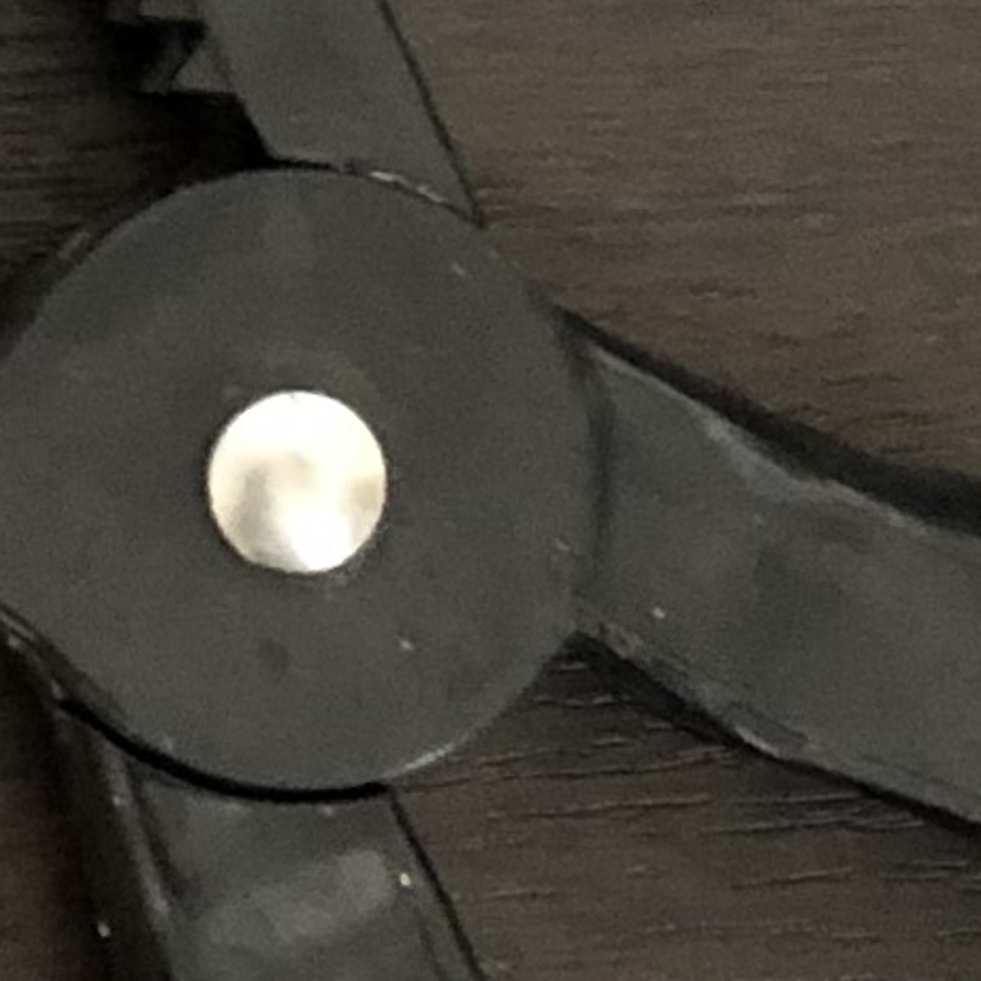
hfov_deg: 8.0
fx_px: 6958
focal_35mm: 217
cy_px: -250
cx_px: -252
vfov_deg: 8.0
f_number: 1.8
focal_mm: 3.99
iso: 125
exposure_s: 1/4
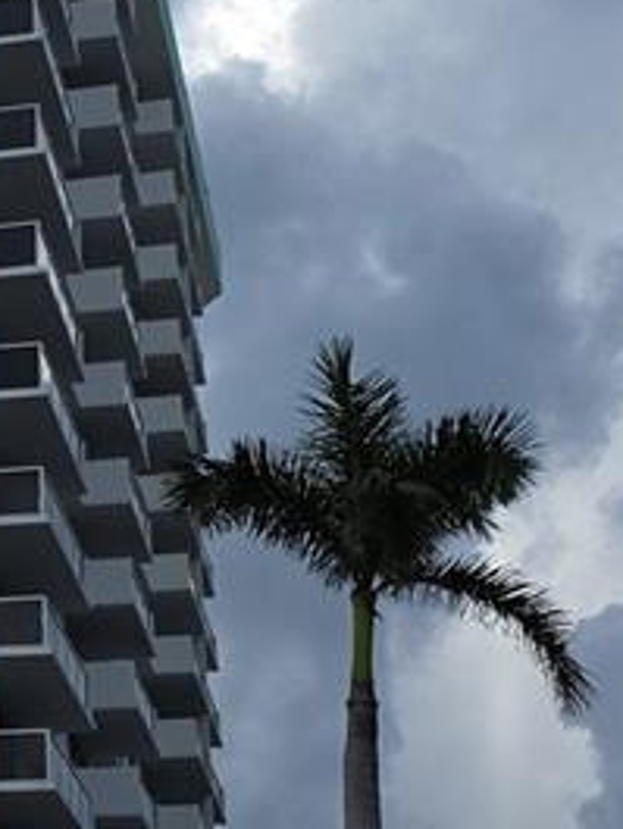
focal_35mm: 104
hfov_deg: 13.2
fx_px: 2494
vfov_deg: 18.9
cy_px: 504
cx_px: -385
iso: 12
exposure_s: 1/1946
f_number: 1.7
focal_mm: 6.3
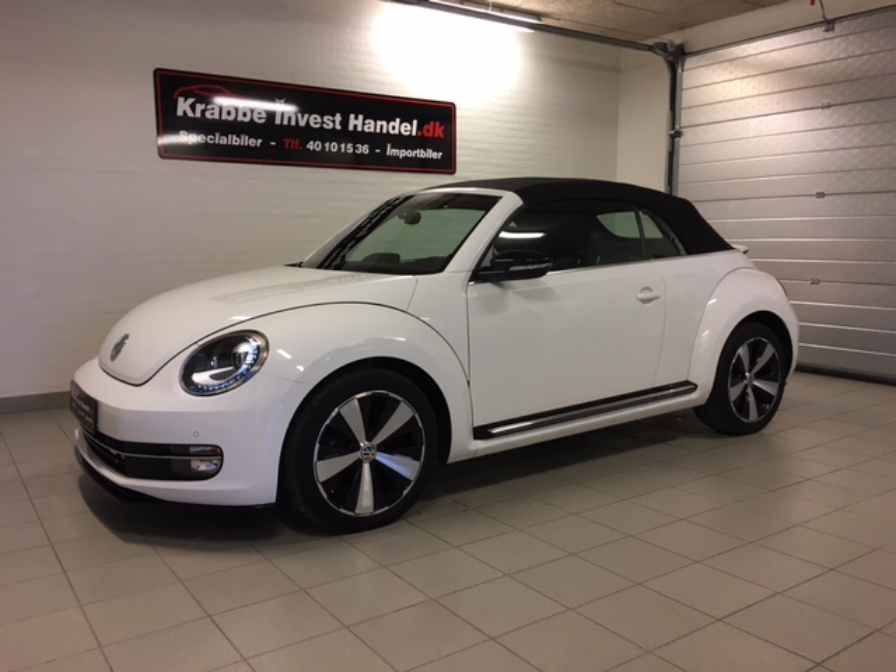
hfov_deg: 61.7
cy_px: 336
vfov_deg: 48.2
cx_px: 448
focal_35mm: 29
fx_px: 751
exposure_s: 1/33
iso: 80
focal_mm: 4.15
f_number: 2.2
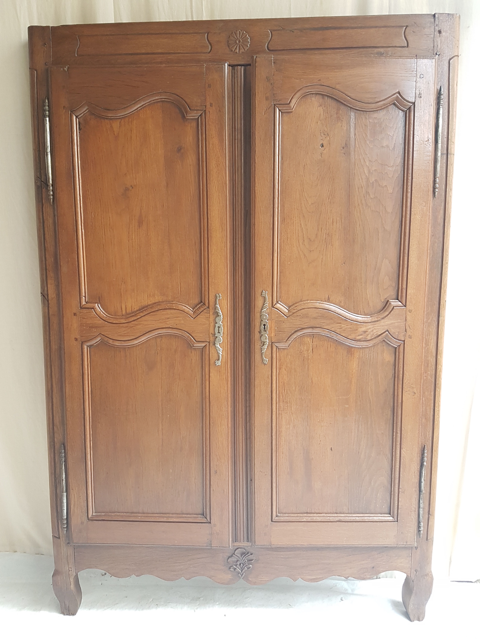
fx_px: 481
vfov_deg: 67.3
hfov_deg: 53.1
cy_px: 320
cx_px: 240
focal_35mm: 26
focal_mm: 4.2
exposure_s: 1/50
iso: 125
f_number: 1.7
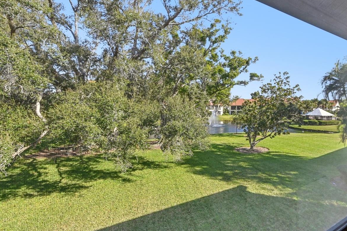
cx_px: 223
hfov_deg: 84.8
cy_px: 110
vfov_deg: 64.4
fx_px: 183
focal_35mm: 19
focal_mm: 14
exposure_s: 1/320
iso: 400
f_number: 8
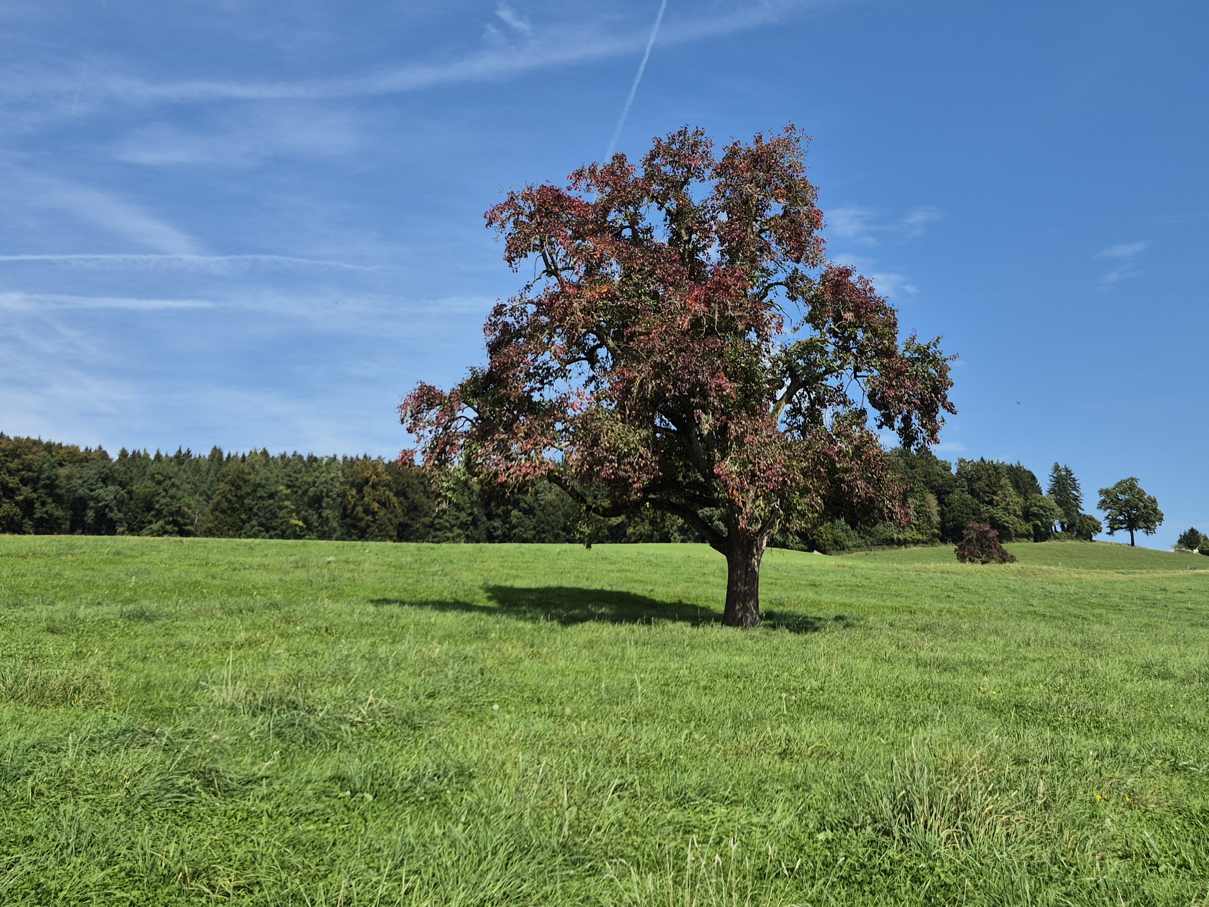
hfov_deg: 51.3
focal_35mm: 36
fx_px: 1257
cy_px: 323
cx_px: 569
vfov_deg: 39.3
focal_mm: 5.4
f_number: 1.8
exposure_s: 1/2400
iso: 25
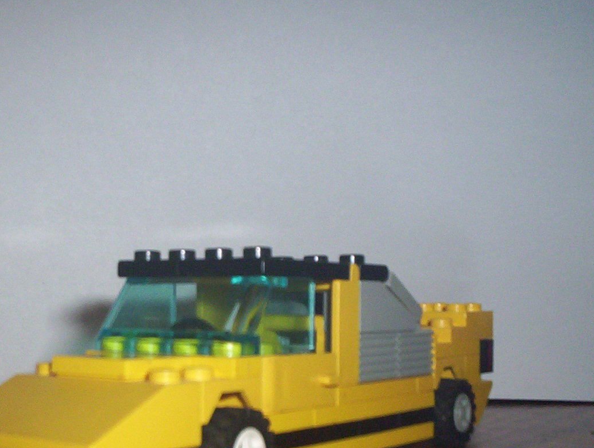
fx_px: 1032
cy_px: 315
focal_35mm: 60
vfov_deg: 24.3
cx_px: 202
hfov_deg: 31.9
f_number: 4.5
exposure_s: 1/60
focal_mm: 4.99
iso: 140
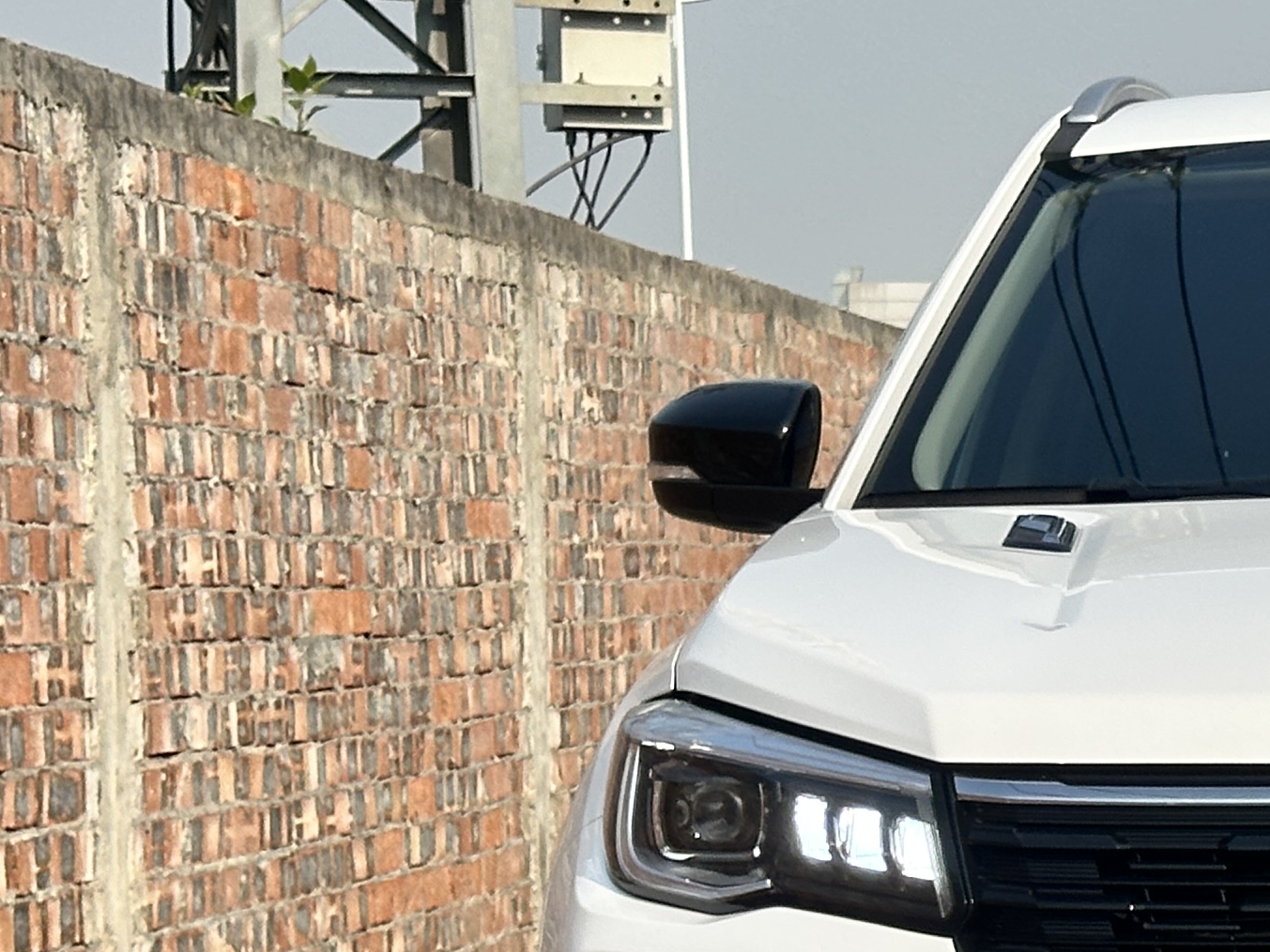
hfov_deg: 13.4
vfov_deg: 10.3
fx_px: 5247
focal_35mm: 143
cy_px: 792
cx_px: 1530
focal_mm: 6.86
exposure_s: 1/5263
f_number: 1.78
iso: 64
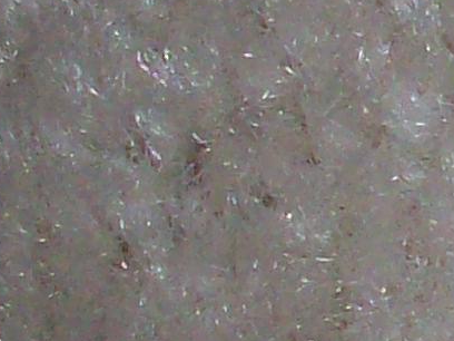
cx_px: 1345
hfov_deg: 6.5
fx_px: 3633
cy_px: 320
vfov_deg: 5.4
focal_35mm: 277
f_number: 2.8
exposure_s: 1/64
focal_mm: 6.2
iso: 160
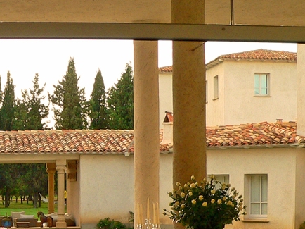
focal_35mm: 85
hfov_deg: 22.2
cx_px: 6
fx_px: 749
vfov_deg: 16.8
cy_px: 257
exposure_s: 1/125
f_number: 3.3
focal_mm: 6
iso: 100
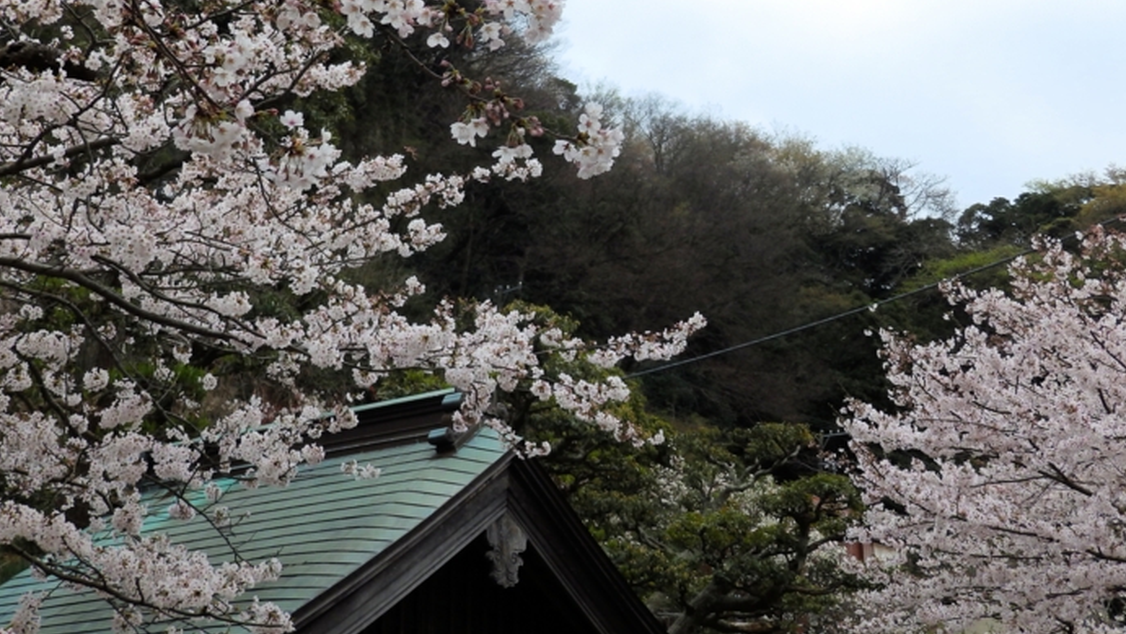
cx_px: 595
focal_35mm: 58
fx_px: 1732
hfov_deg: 36.0
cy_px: 194
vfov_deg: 20.6
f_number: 4.2
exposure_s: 1/40
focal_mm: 8.2
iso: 125
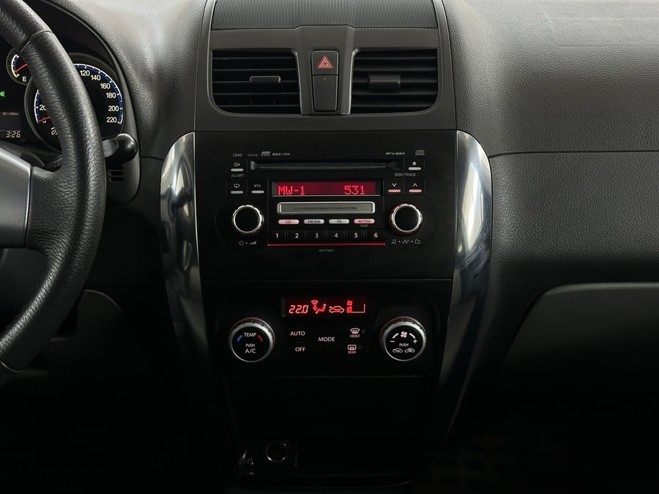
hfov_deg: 39.7
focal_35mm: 48
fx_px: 914
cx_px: 330
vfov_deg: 30.3
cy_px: 247
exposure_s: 1/50
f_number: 1.78
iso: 200
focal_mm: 6.86
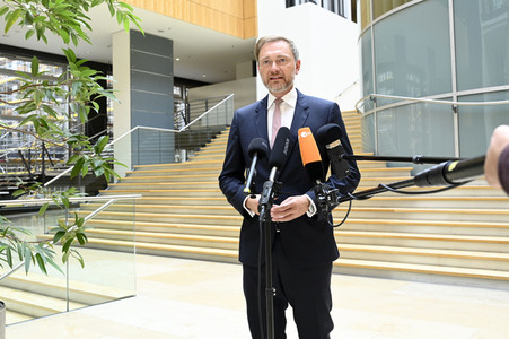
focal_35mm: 34
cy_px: 170
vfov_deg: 38.8
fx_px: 480
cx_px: 254
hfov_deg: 55.8
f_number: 5.6
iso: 4000
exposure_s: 1/640
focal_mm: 34
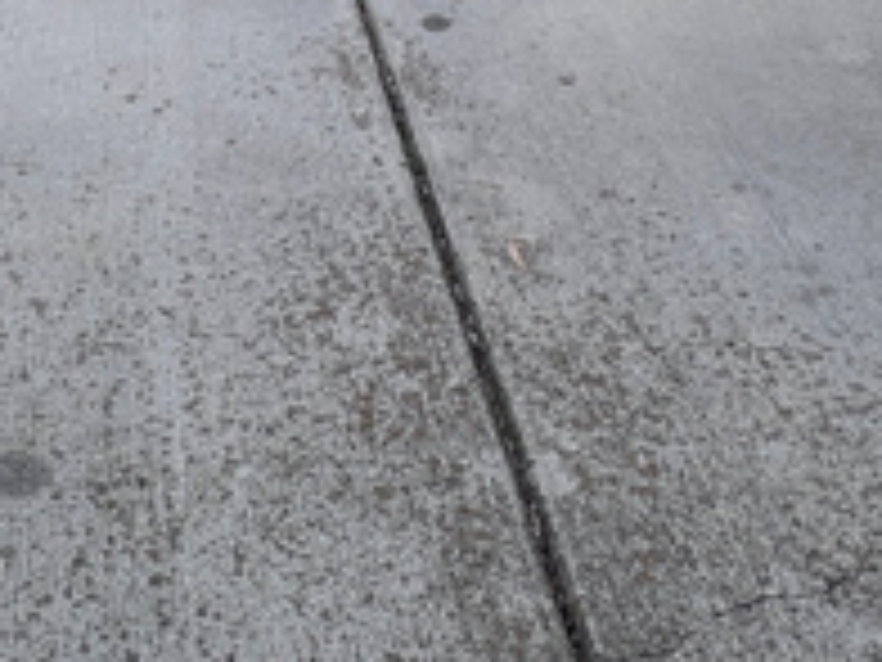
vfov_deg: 16.9
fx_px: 1733
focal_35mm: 68
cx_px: 126
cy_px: -608
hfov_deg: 27.7
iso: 32
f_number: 1.8
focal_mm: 1.57
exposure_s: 1/867
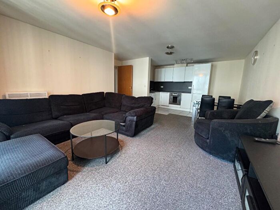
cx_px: 140
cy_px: 105
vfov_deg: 85.7
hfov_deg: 102.1
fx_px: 113
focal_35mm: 14
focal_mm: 2.22
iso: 500
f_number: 2.2
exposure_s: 1/50
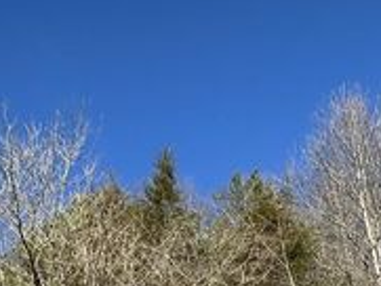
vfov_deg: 20.0
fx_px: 727
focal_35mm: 66
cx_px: 151
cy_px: 395
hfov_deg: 29.3
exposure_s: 1/1350
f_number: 2.2
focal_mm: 2.22
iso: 40
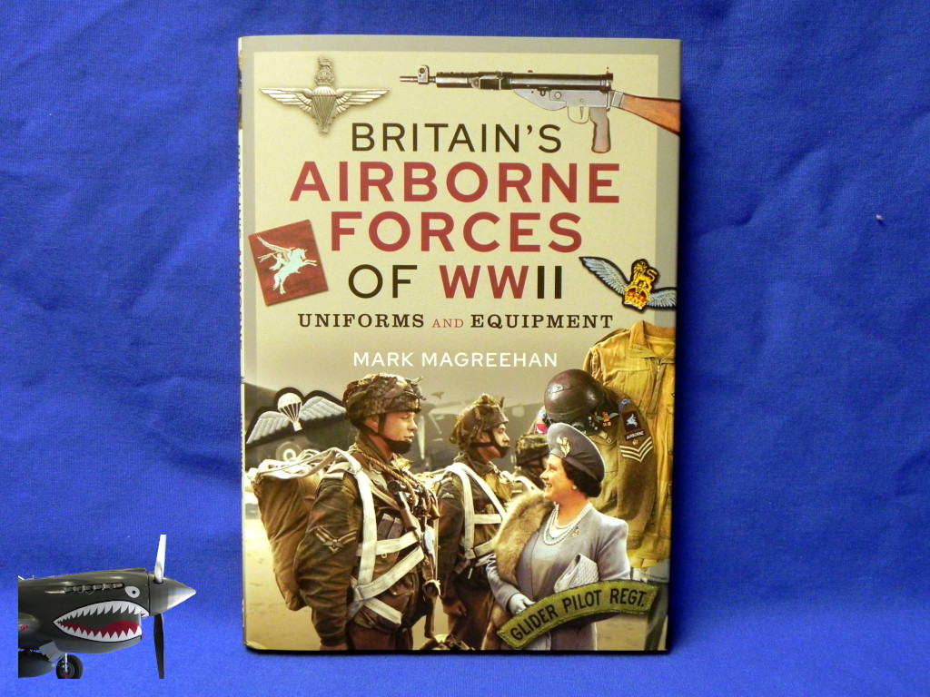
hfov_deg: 50.1
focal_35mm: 37
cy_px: 348
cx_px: 465
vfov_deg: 38.7
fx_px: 994
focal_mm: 6.6
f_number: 3.2
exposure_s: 1/30
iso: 350
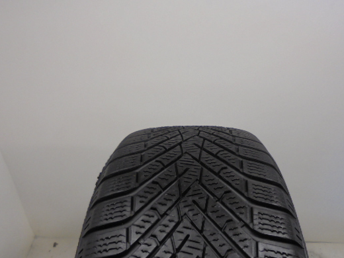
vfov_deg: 44.1
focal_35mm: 32
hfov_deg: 56.7
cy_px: 137
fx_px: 318
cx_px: 193
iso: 100
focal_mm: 4.6
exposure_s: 1/30
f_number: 3.5
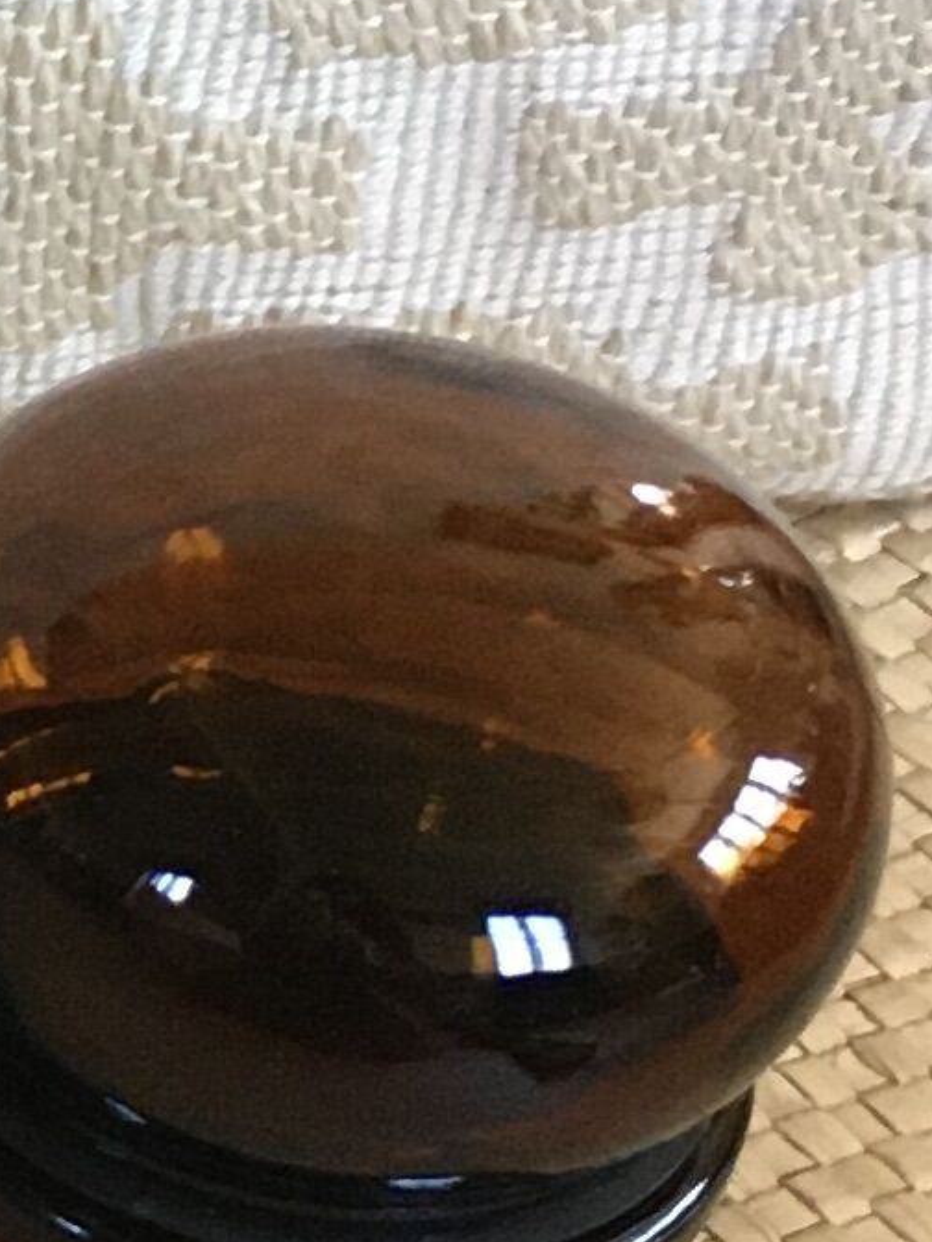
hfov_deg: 7.9
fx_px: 6246
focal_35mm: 174
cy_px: 952
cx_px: -1357
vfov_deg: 11.3
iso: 160
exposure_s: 1/33
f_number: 2.2
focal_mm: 4.15
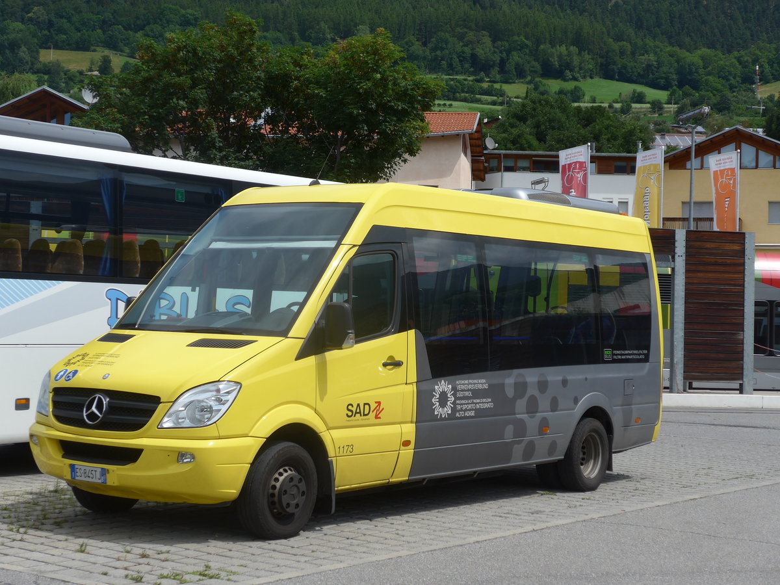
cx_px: 390
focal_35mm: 66
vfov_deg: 22.3
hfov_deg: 29.4
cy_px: 292
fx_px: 1487
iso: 80
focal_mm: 13.4
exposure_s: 1/1000
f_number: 3.9
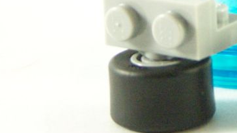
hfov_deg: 6.7
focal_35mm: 322
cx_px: 282
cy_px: -108
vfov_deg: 3.7
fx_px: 2024
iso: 400
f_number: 3.6
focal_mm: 17.5
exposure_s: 1/60
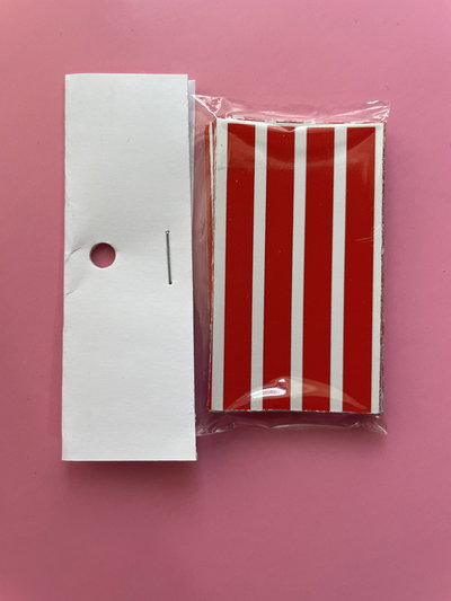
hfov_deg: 53.1
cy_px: 300
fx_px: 451
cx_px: 226
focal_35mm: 26
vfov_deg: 67.3
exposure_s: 1/121
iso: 64
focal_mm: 4.2
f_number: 1.6
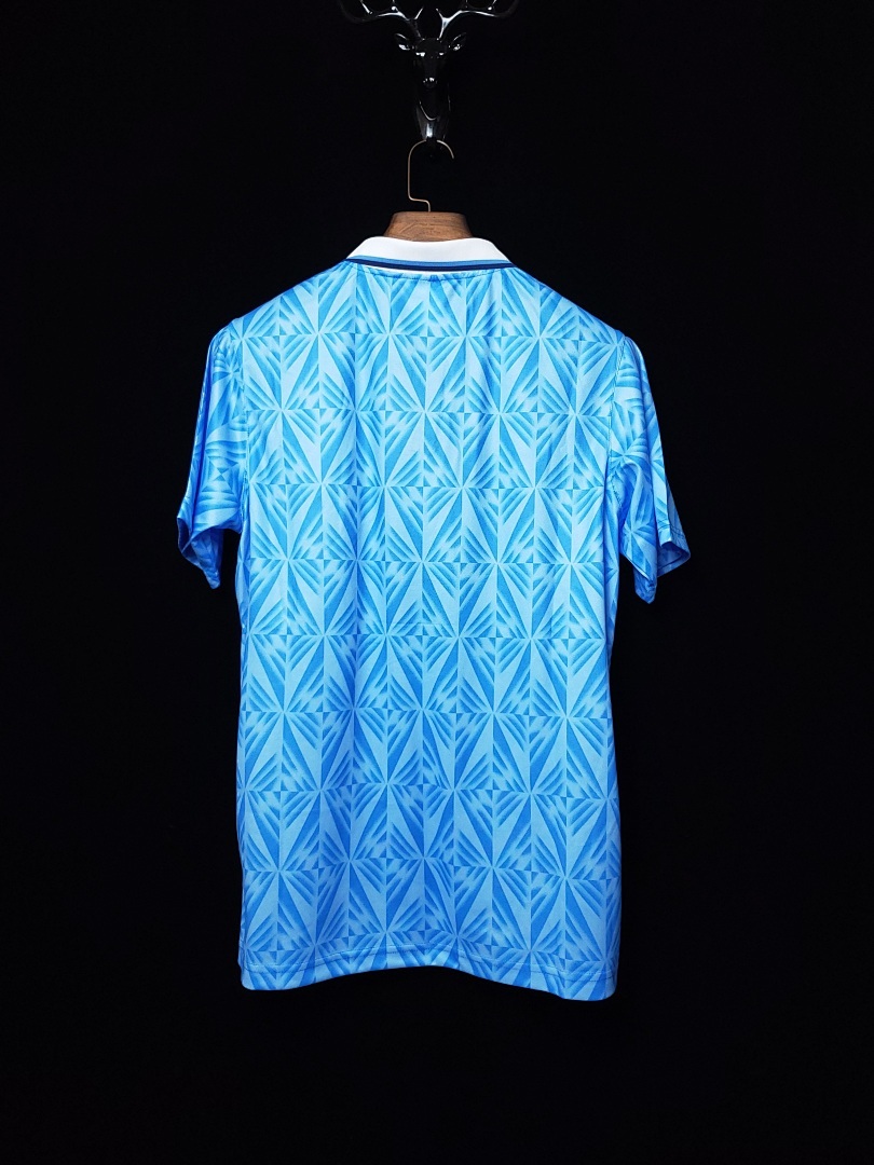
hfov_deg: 53.1
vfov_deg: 67.3
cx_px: 437
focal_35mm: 26
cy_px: 582
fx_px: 875
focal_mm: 4.3
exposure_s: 1/50
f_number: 1.5
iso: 160
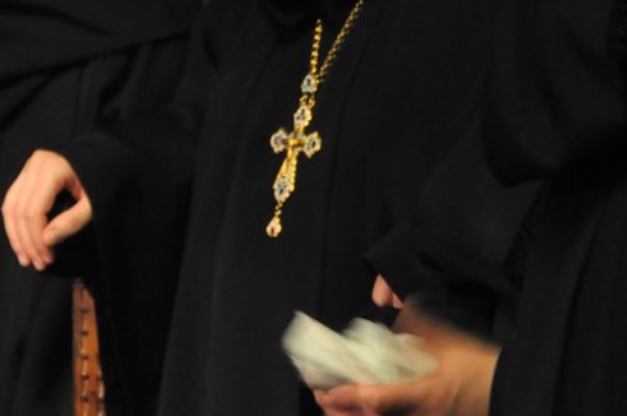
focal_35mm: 305
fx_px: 5304
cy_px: -150
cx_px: 61
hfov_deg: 6.8
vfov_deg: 4.5
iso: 1600
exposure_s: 1/8
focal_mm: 70
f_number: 5.3
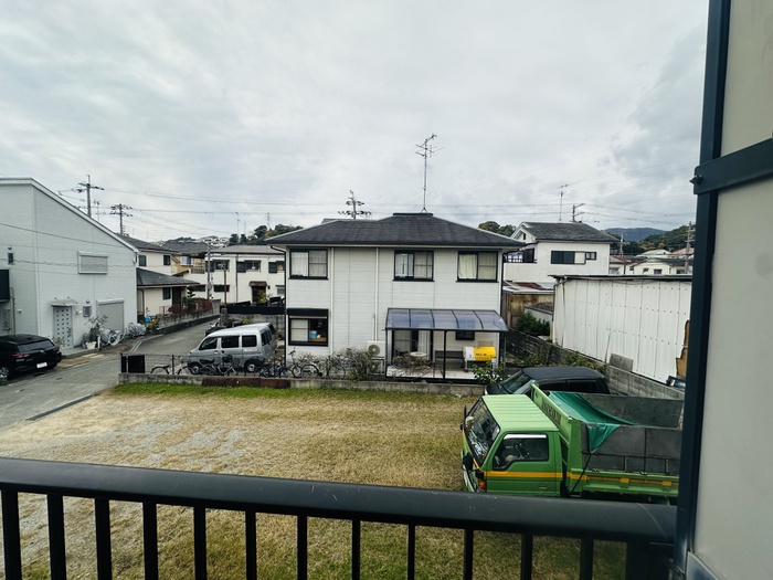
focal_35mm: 14
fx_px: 313
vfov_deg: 85.7
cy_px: 290
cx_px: 386
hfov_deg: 102.1
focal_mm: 2.22
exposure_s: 1/2257
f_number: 2.2
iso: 50
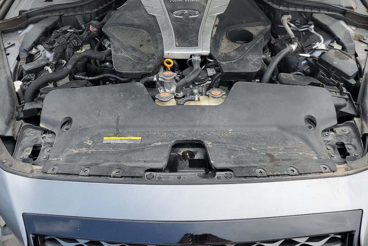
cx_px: 186
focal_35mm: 37
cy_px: 65
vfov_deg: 35.3
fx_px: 378
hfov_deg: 51.9
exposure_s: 1/526
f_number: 1.5
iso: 50
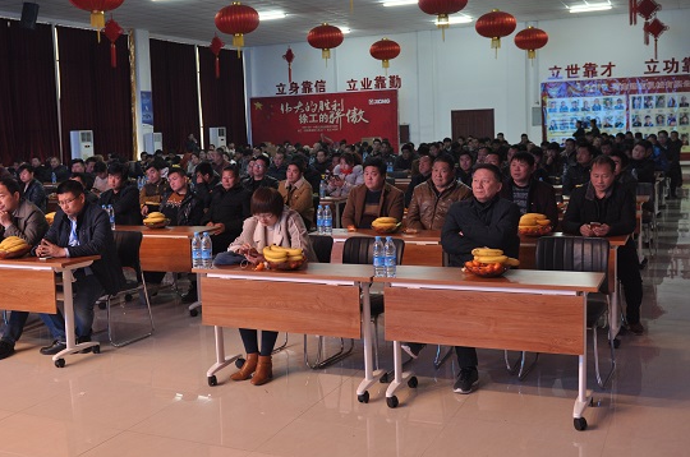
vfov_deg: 33.3
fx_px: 765
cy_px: 212
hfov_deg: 48.5
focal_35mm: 40
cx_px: 309
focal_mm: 24
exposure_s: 1/50
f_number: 2.8
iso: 400
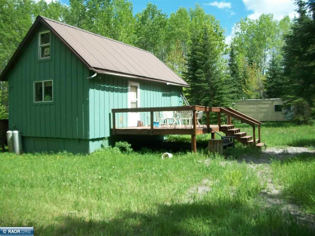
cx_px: 158
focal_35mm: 32
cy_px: 118
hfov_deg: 56.8
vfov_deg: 44.2
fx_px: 291
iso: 80
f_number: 2.9
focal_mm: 5.7
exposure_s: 1/800
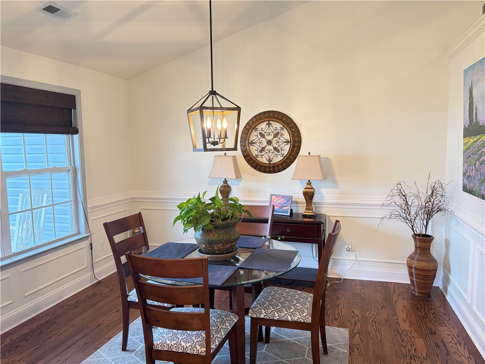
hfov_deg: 67.3
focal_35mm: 26
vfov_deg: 53.1
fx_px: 364
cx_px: 242
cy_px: 182
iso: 400
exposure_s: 1/60
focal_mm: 5.96
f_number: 1.6
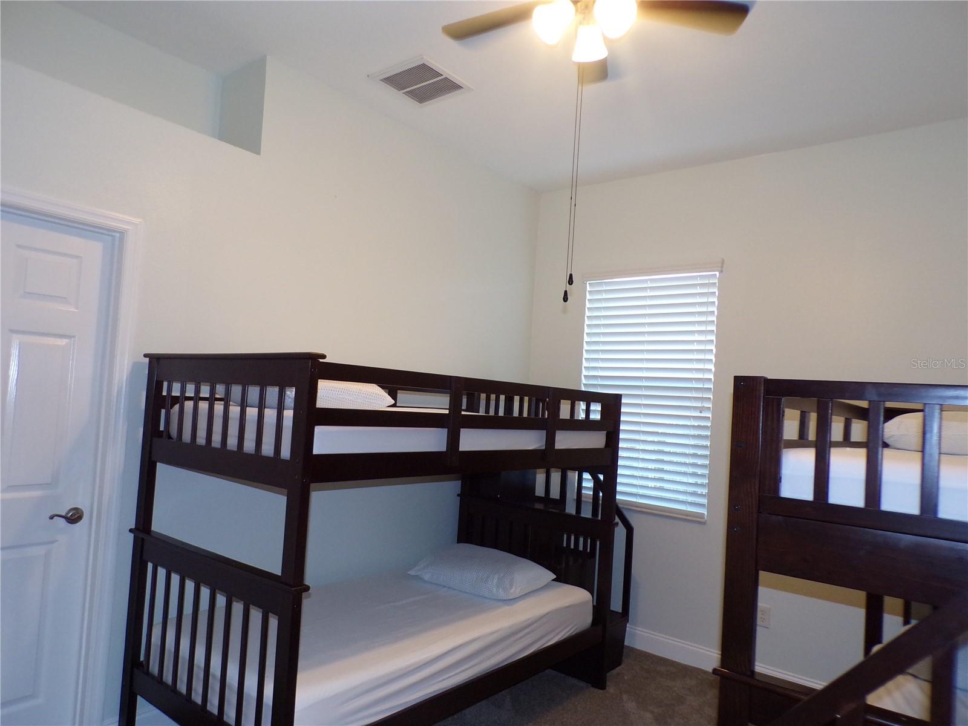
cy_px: 363
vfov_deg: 56.8
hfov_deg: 71.6
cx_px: 484
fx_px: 671
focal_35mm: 24
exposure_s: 1/34
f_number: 3
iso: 200
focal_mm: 4.3
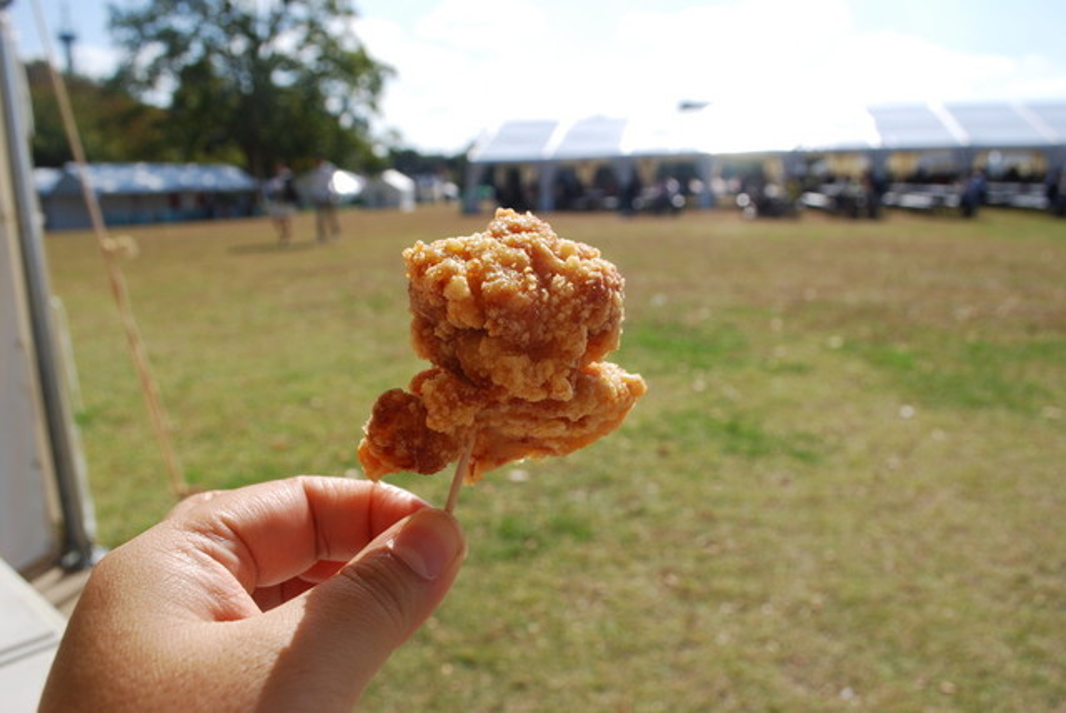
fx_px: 889
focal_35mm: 30
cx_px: 533
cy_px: 356
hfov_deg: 61.9
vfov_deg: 43.7
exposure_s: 1/250
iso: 100
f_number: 8
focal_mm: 20
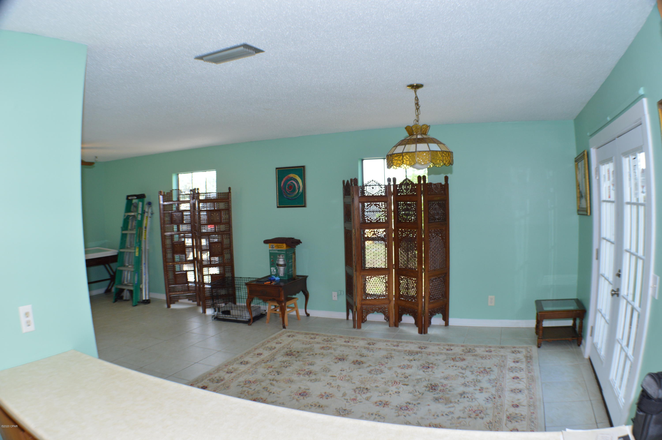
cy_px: 220
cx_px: 331
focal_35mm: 33
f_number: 5
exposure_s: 1/100
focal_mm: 22
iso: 400
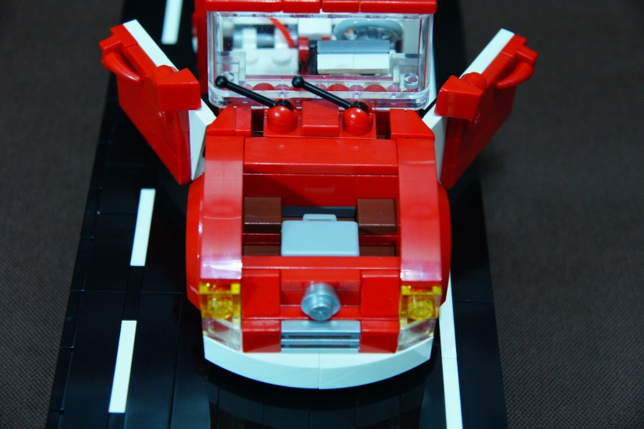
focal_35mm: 75
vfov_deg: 18.2
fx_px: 1341
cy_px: 214
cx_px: 322
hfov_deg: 27.0
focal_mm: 50
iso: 1600
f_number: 6.3
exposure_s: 1/13
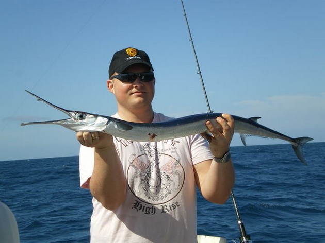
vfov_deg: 21.0
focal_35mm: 70
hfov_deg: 27.8
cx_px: 162
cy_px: 122
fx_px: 657
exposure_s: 1/320
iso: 50
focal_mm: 12.3
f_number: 6.5
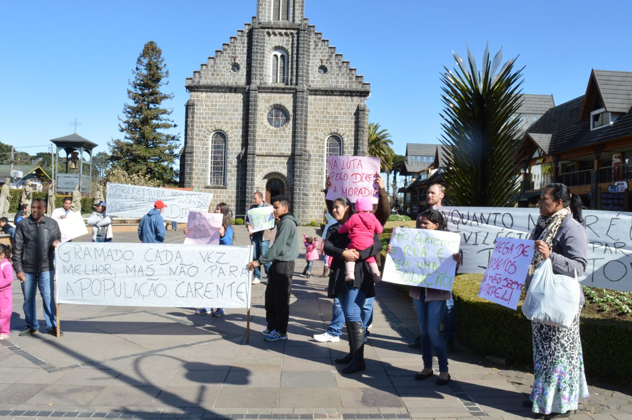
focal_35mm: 32
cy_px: 210
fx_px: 553
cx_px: 316
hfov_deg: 59.5
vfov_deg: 41.6
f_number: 25
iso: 500
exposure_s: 1/125
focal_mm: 21
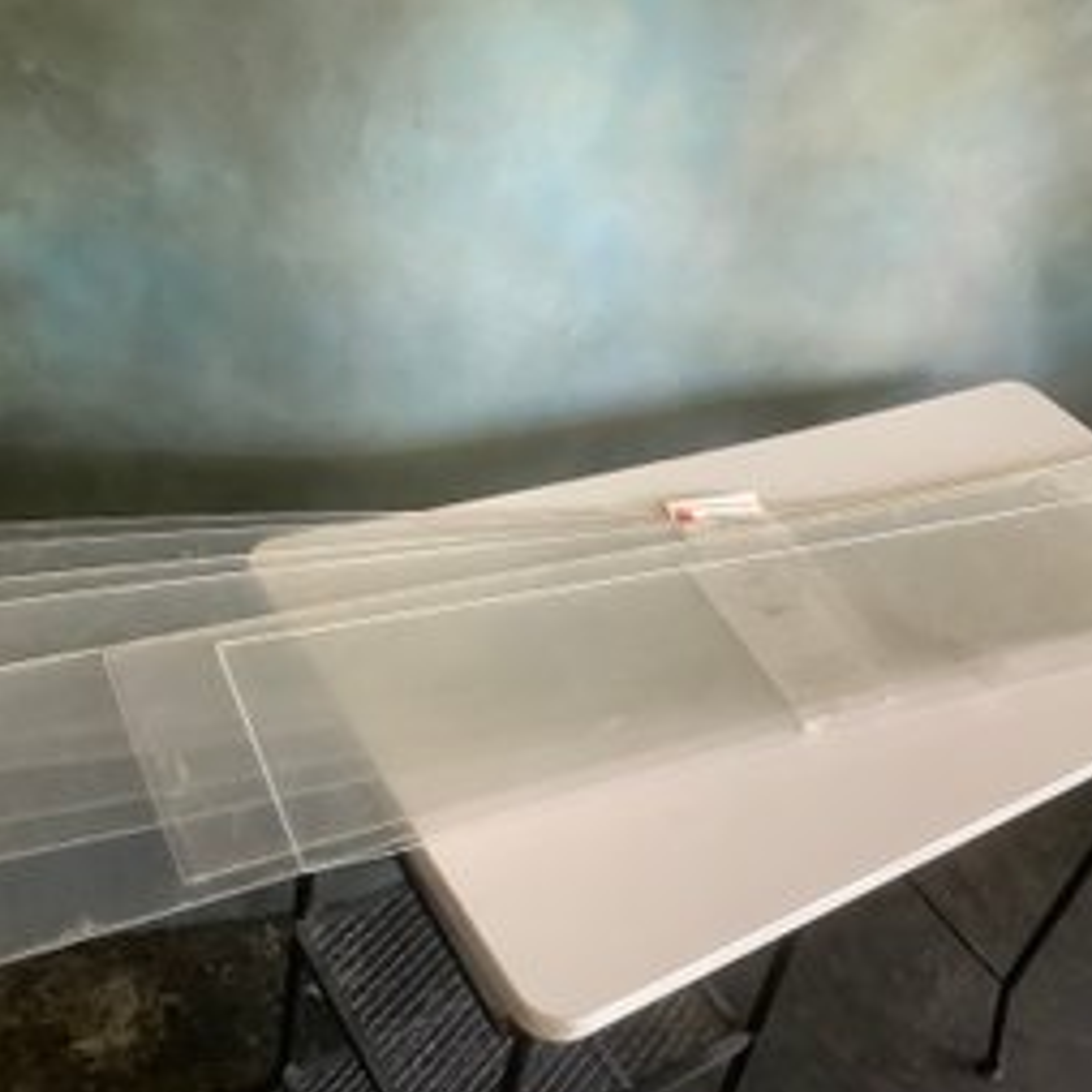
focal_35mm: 37
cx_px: 660
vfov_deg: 44.9
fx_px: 1321
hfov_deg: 44.7
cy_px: 544
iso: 250
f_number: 2.4
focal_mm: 3.3
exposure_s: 1/60
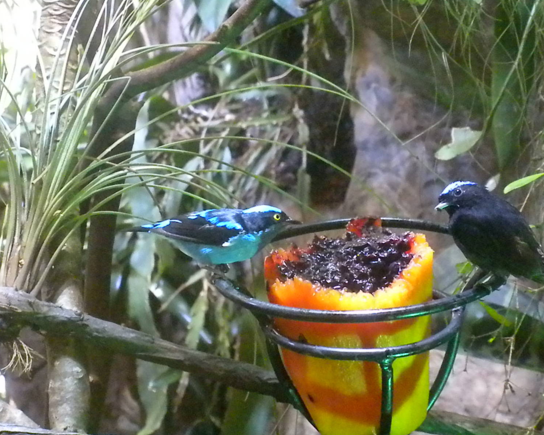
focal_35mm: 125
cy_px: 218
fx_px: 2012
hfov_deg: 15.4
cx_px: 278
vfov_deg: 12.3
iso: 3200
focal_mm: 21
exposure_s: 1/26.1
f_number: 5.1
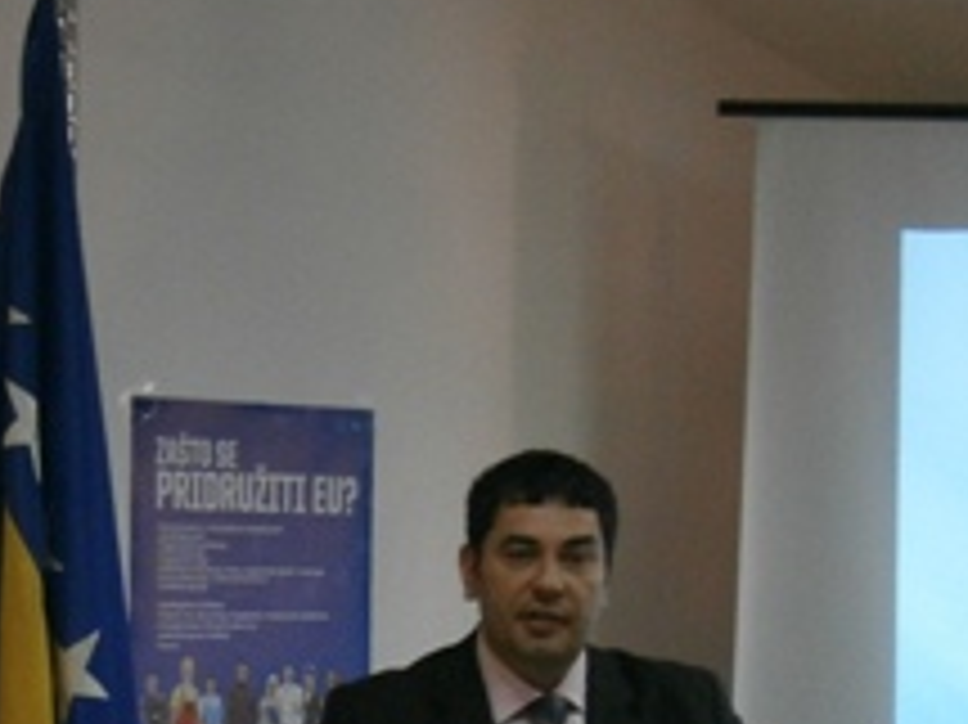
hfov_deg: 14.0
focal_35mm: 140
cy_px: 863
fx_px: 3913
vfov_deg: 10.4
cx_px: 135
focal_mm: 8.3
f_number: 3.4
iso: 250
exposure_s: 1/40
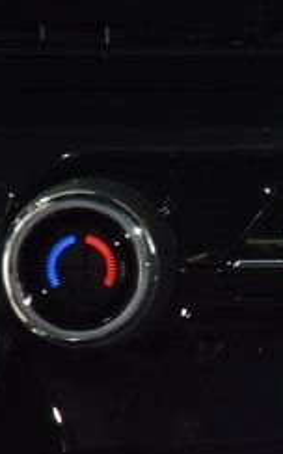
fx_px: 3476
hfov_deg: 4.6
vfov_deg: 7.5
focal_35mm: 281
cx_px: 572
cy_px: 239
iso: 1600
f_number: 4.5
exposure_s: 1/15
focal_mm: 70
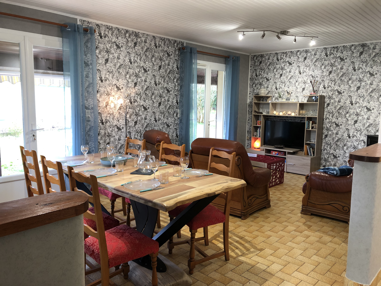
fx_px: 308
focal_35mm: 28
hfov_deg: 63.4
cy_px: 143
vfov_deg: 49.7
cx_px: 190
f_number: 1.8
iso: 40
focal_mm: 3.99
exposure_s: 1/17
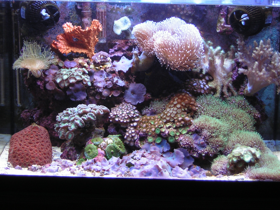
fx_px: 688
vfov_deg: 17.4
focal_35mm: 85
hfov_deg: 23.0
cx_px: 140
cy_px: 105
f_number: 4.1
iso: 50
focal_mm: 11.1
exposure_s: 1/9
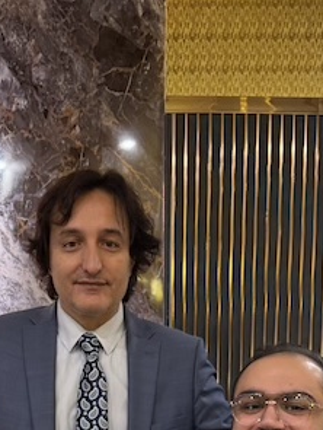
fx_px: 670
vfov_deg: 31.9
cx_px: 90
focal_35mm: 54
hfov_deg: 26.8
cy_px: 459
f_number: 1.78
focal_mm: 6.76
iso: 320
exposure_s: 1/60
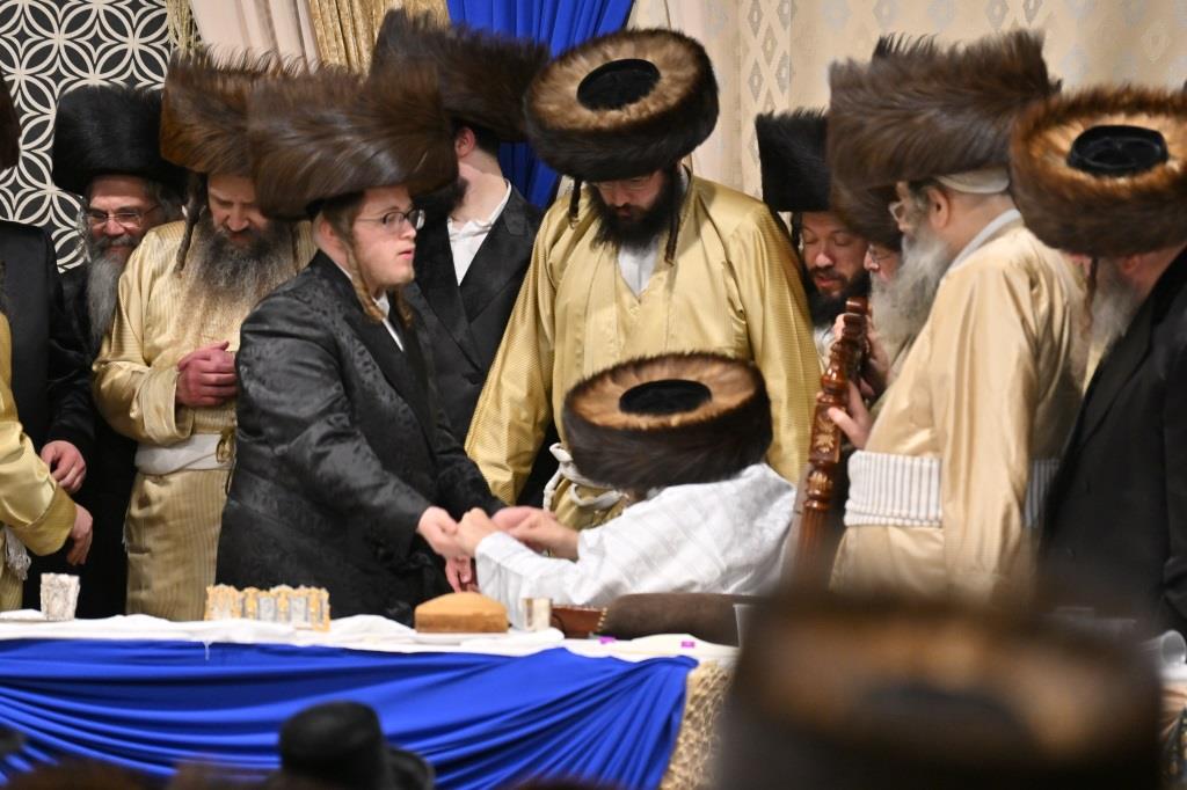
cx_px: 594
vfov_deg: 4.6
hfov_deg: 6.9
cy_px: 395
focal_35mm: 300
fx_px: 9888
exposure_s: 1/200
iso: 500
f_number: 2.8
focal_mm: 200
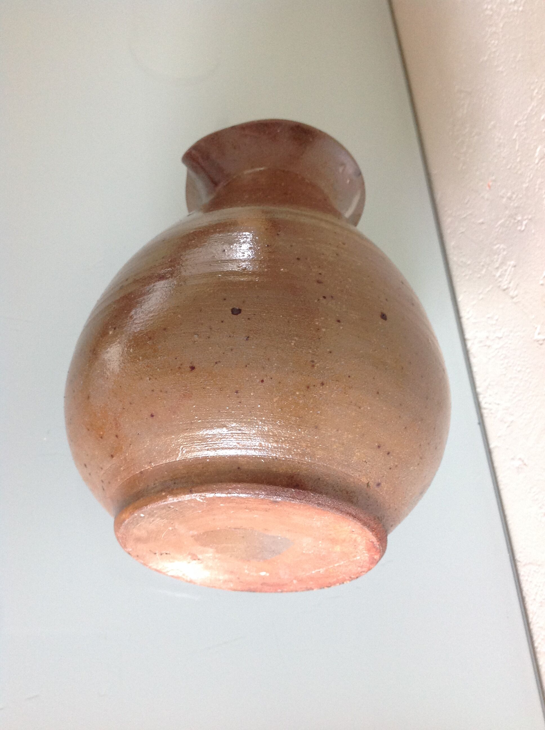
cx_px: 272
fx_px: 737
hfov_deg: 40.6
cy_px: 365
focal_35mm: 35
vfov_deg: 52.7
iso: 125
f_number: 2.4
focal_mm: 4.28
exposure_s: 1/15
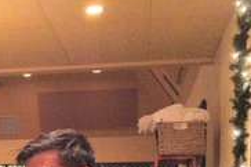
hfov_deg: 21.9
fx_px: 627
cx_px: 10
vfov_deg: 14.4
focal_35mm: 90
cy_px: 228
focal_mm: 3.85
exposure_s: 1/15
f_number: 2.8
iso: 1000
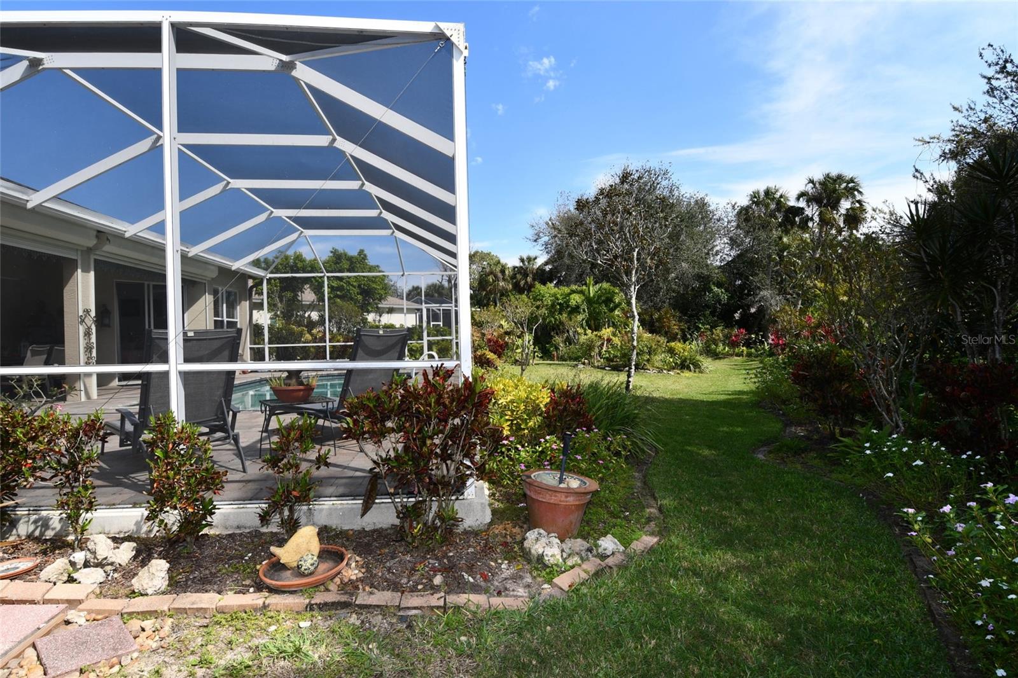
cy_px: 339
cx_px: 509
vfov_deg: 67.4
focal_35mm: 18
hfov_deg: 90.0
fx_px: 509
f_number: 8
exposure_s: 1/250
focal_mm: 12
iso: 100
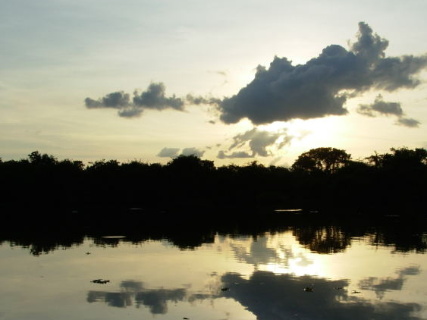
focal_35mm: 54
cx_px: 290
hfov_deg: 35.2
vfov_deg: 26.9
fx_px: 666
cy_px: 205
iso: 50
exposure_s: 1/683
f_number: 4.9
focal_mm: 6.3
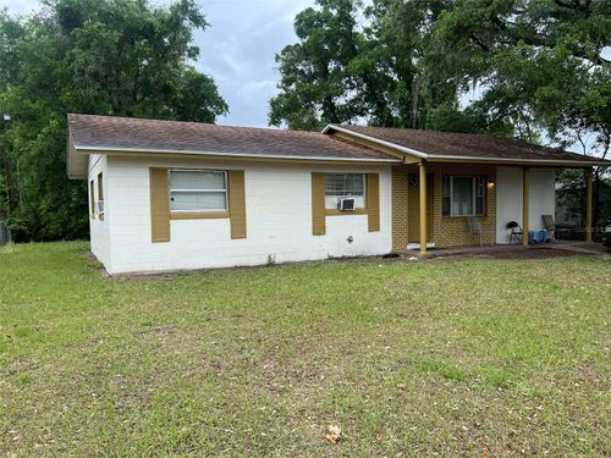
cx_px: 306
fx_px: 459
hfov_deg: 67.3
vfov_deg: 53.1
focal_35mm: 26
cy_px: 229
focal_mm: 5.7
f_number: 1.5
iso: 50
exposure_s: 1/1209
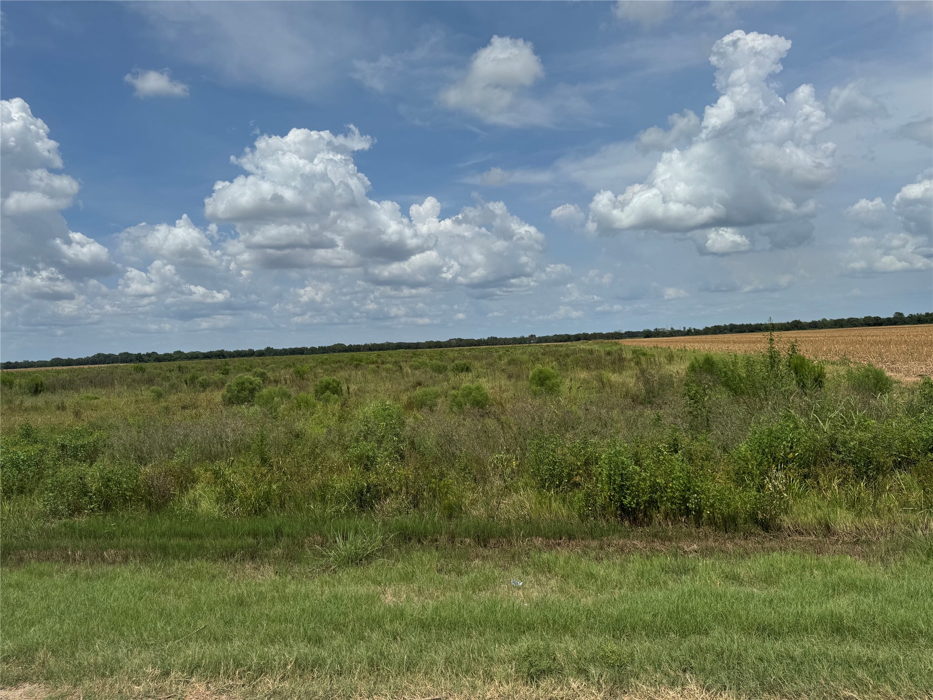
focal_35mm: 24
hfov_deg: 71.6
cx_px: 466
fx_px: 647
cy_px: 350
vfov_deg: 56.8
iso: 80
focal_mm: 6.76
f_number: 1.78
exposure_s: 1/12346
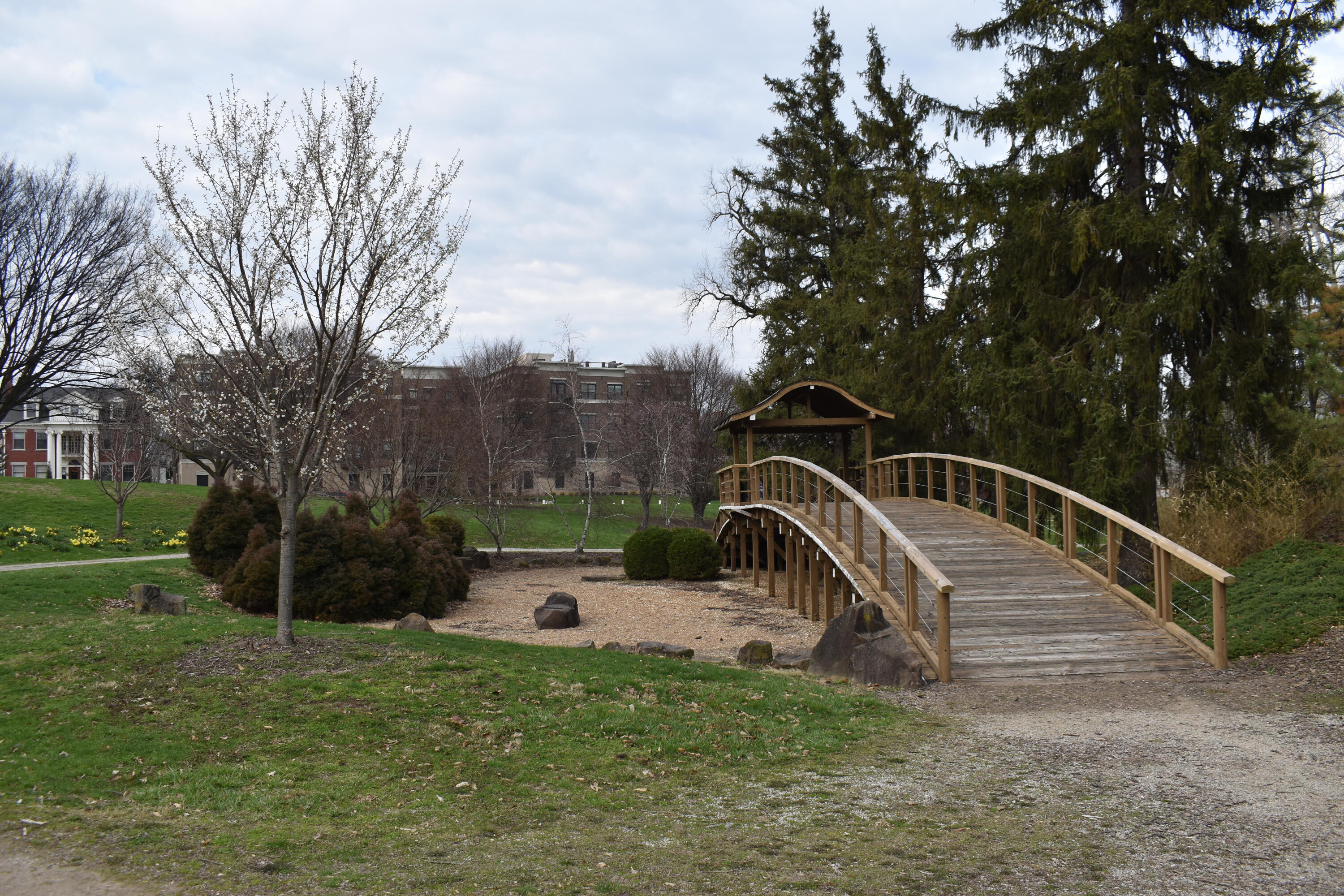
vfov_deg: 43.6
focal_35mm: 30
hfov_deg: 61.9
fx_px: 1120
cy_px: 448
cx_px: 672
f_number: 6.3
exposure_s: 1/200
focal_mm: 20
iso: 100
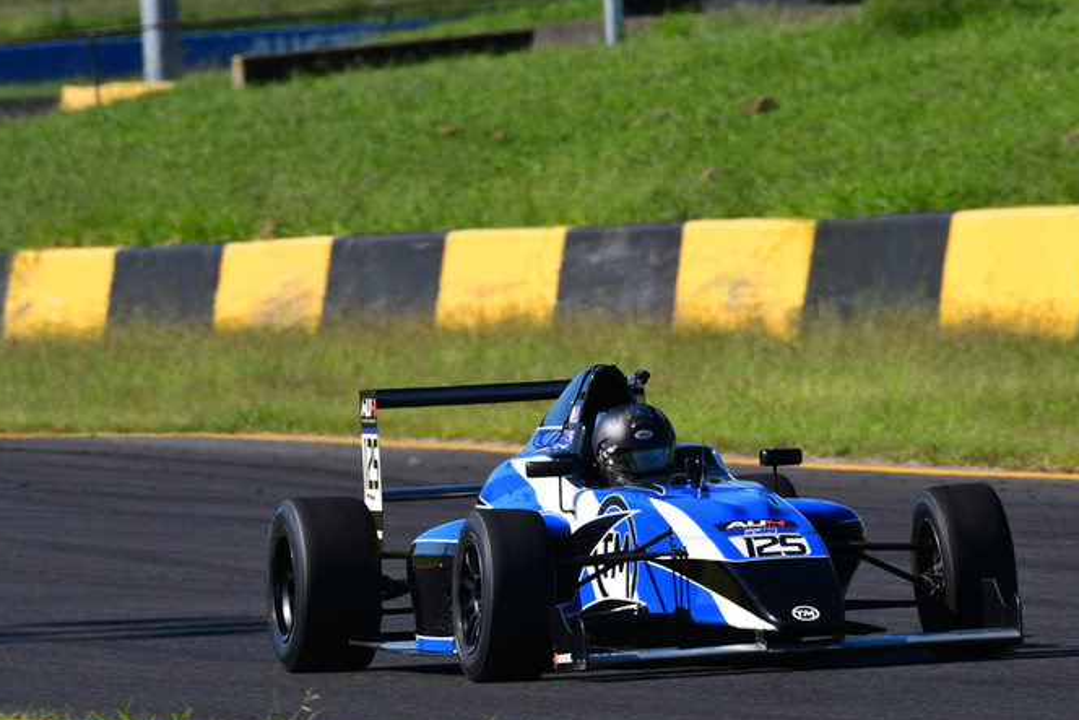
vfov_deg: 1.5
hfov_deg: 2.3
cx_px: 598
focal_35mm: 904
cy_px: 393
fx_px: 27099
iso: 500
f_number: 13
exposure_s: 1/640
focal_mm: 500
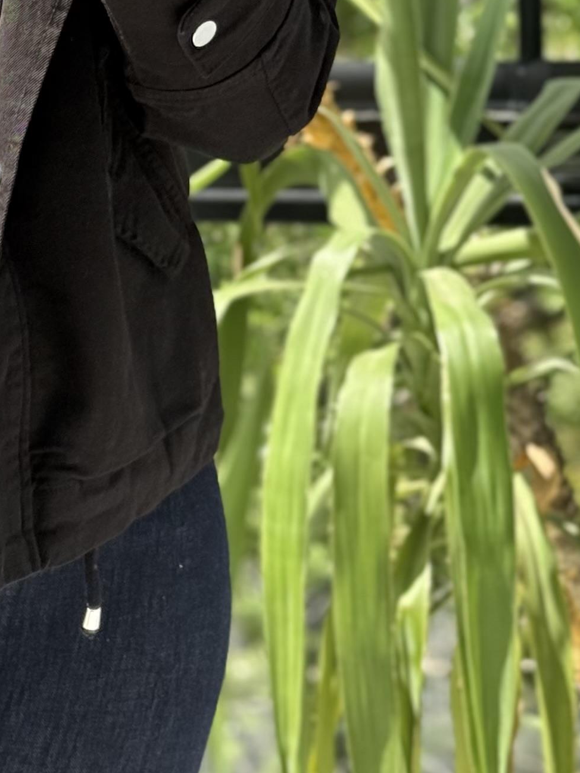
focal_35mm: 149
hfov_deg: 9.9
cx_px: 18
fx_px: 3329
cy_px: 32
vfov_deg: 13.1
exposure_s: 1/509
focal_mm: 6.76
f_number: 1.78
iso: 100
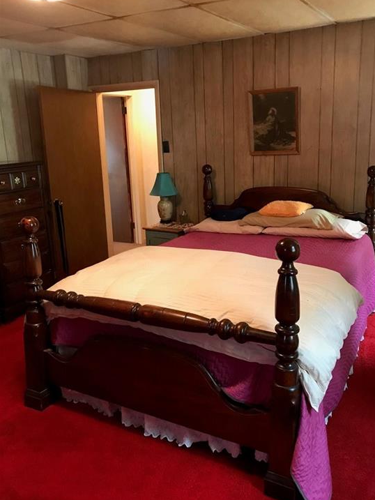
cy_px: 240
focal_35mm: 30
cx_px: 200
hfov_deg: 46.8
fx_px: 433
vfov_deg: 59.9
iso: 100
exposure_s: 1/8
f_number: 1.8
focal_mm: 3.99
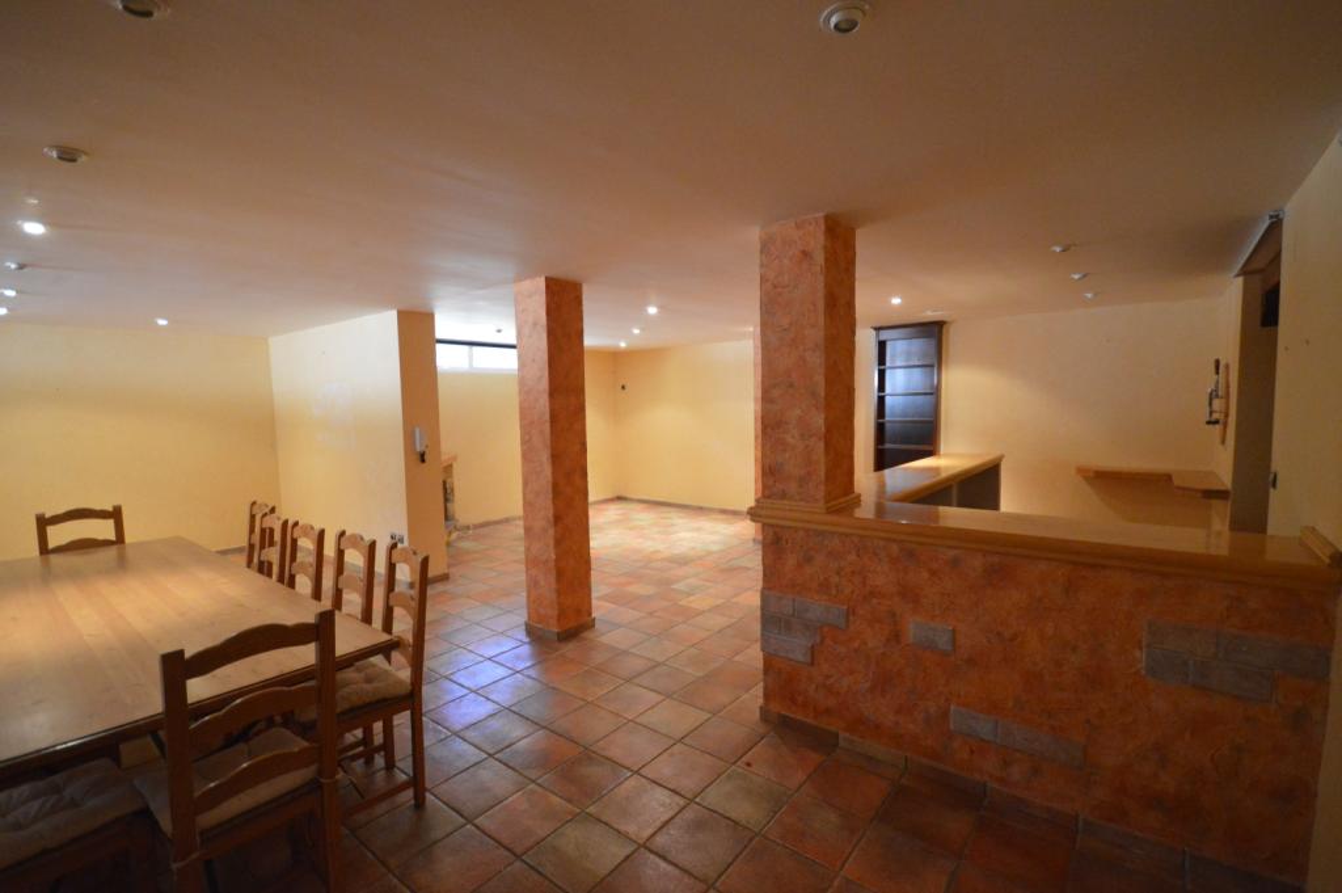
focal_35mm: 15
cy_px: 446
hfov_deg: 100.4
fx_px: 559
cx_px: 671
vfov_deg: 77.2
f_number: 4
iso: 3200
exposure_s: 1/40
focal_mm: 10
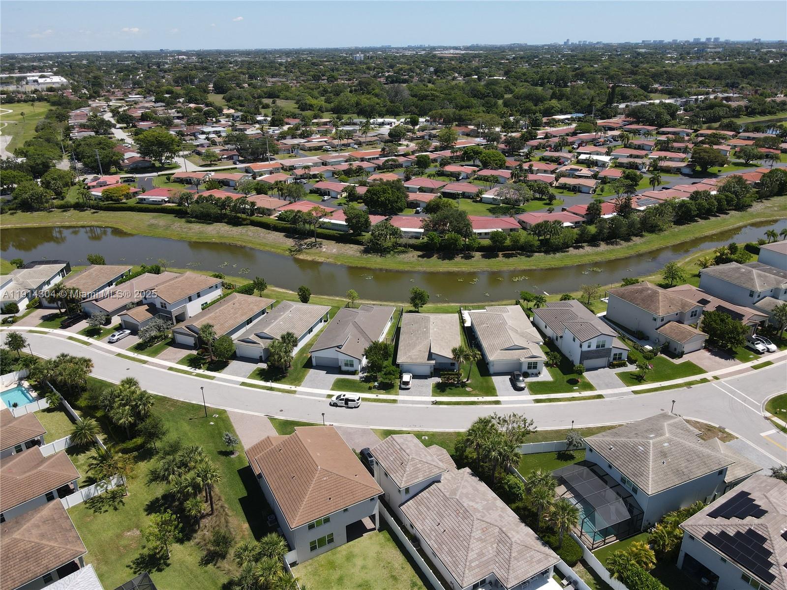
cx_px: 394
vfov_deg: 56.8
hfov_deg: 71.6
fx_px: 546
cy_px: 295
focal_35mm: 24
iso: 100
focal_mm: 4.5
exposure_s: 1/725
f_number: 2.8
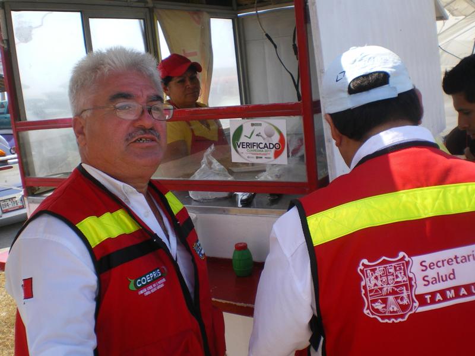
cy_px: 178
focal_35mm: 38
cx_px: 238
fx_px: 521
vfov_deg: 37.7
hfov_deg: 49.0
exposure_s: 1/200
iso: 64
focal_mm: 6.3
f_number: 4.6
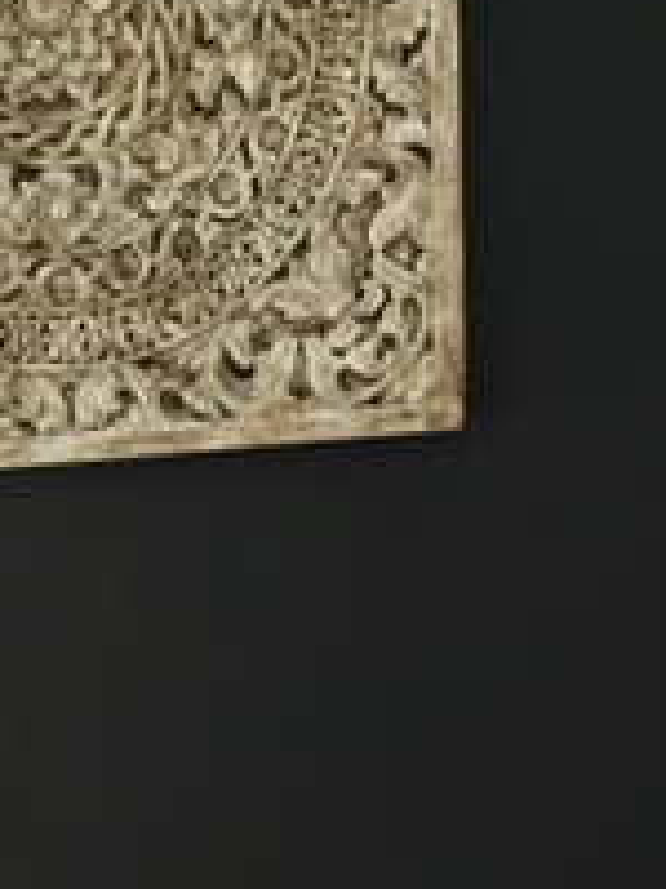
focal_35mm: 99
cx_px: 493
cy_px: 680
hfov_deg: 14.9
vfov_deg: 19.7
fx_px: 2540
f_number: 2.4
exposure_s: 1/33
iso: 50
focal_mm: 3.3
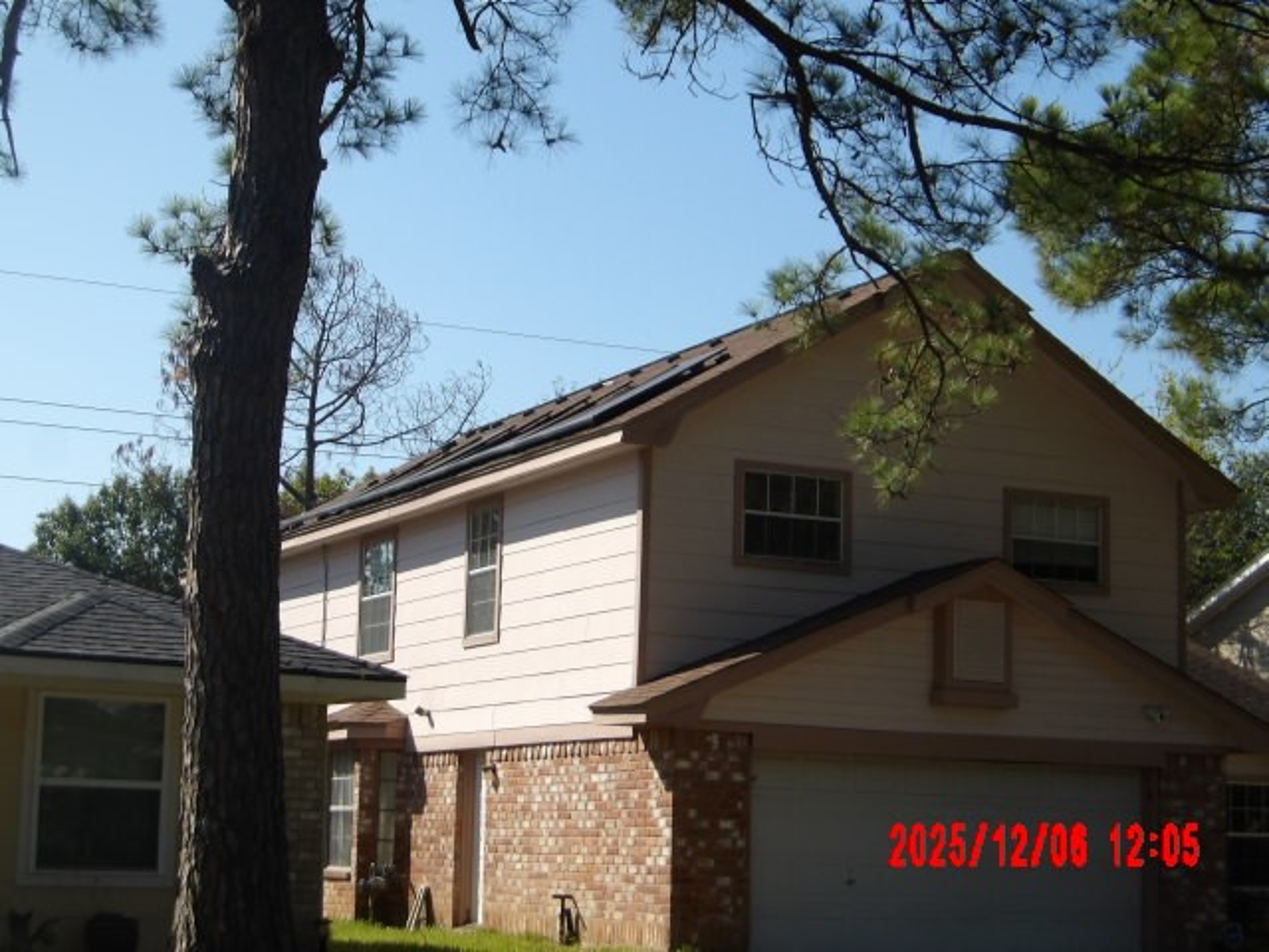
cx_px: 634
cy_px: 476
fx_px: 2566
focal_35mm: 70
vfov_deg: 21.0
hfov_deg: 27.8
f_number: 4.9
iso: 100
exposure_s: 1/569
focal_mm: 12.5
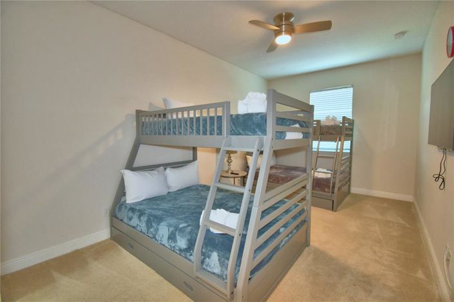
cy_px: 151
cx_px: 227
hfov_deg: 100.4
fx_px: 189
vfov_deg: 77.2
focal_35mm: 15
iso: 640
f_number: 4.5
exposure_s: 1/30
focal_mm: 10
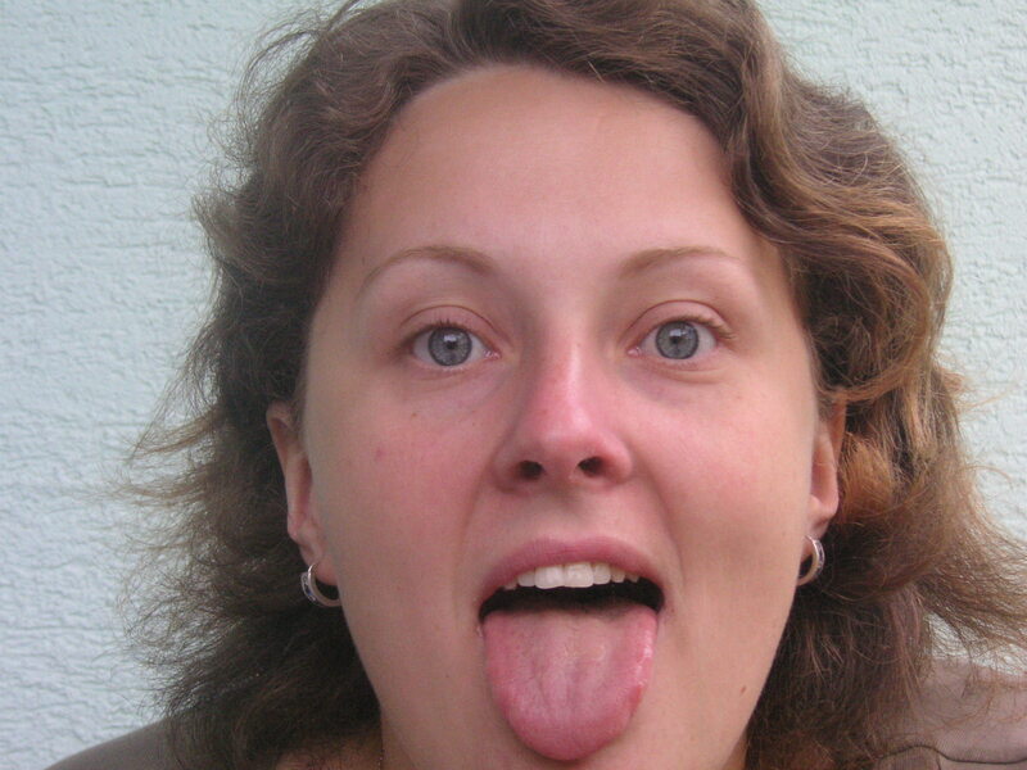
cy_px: 385
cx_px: 514
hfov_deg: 21.8
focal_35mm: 90
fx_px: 2670
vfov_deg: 16.4
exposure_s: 1/90
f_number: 4.8
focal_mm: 14.9
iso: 125
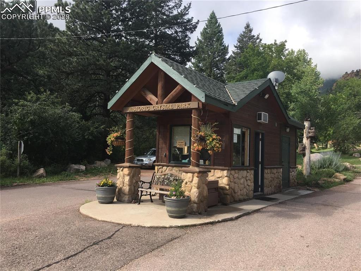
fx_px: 302
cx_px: 180
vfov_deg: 48.2
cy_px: 136
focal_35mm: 29
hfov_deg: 61.7
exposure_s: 1/458
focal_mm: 4.15
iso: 25
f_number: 2.2
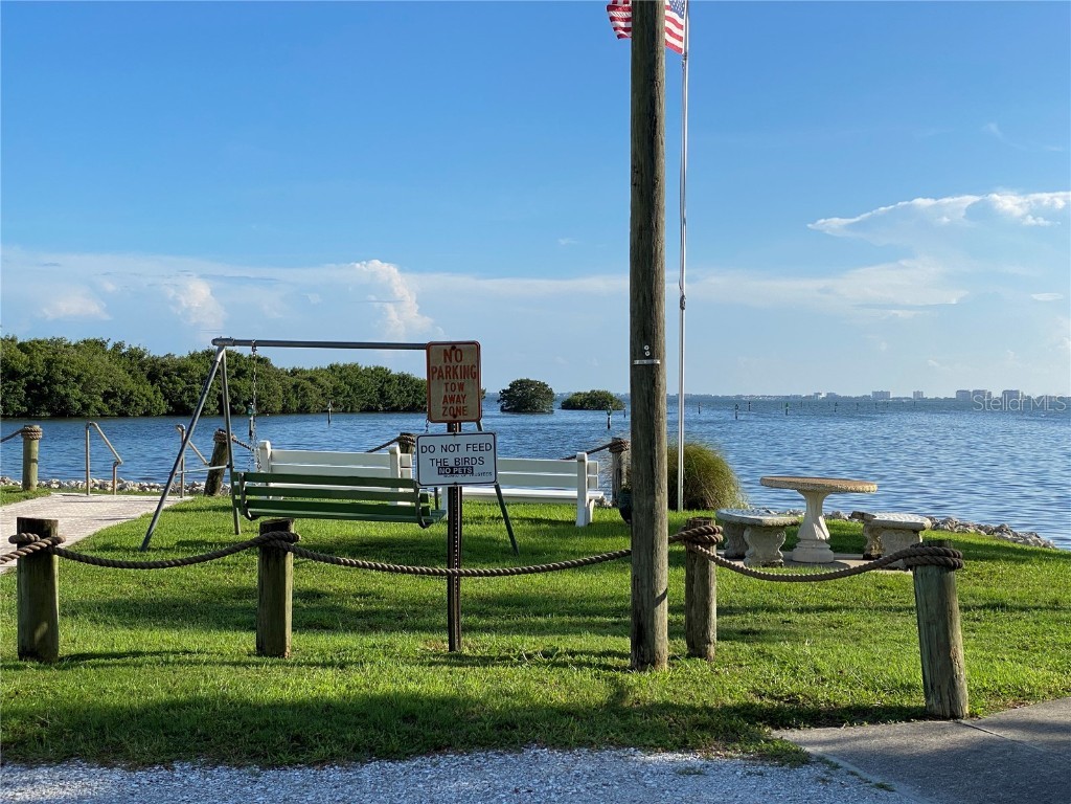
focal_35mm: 52
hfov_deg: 36.8
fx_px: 1609
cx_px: 536
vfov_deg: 28.0
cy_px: 402
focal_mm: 6
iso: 20
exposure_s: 1/1776
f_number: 2
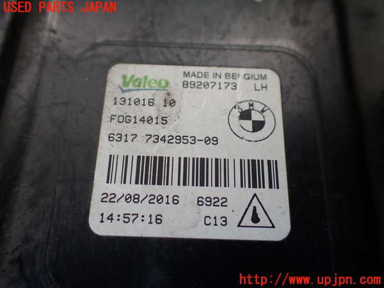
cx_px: 192
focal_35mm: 30
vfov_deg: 46.8
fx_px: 333
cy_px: 144
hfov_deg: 60.0
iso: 100
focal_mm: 5.4
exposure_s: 1/160
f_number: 2.3
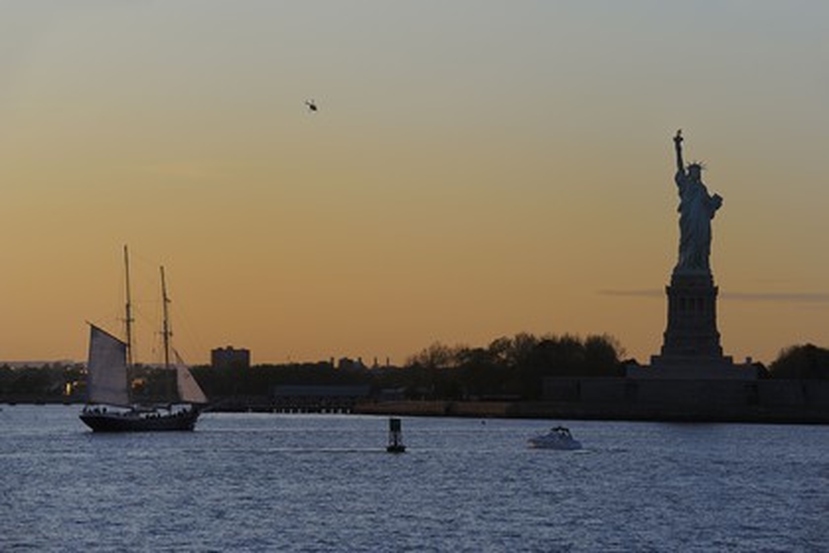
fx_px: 3684
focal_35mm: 160
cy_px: 276
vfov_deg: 8.6
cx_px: 414
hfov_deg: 12.8
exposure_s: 1/320
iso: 400
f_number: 8
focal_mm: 160
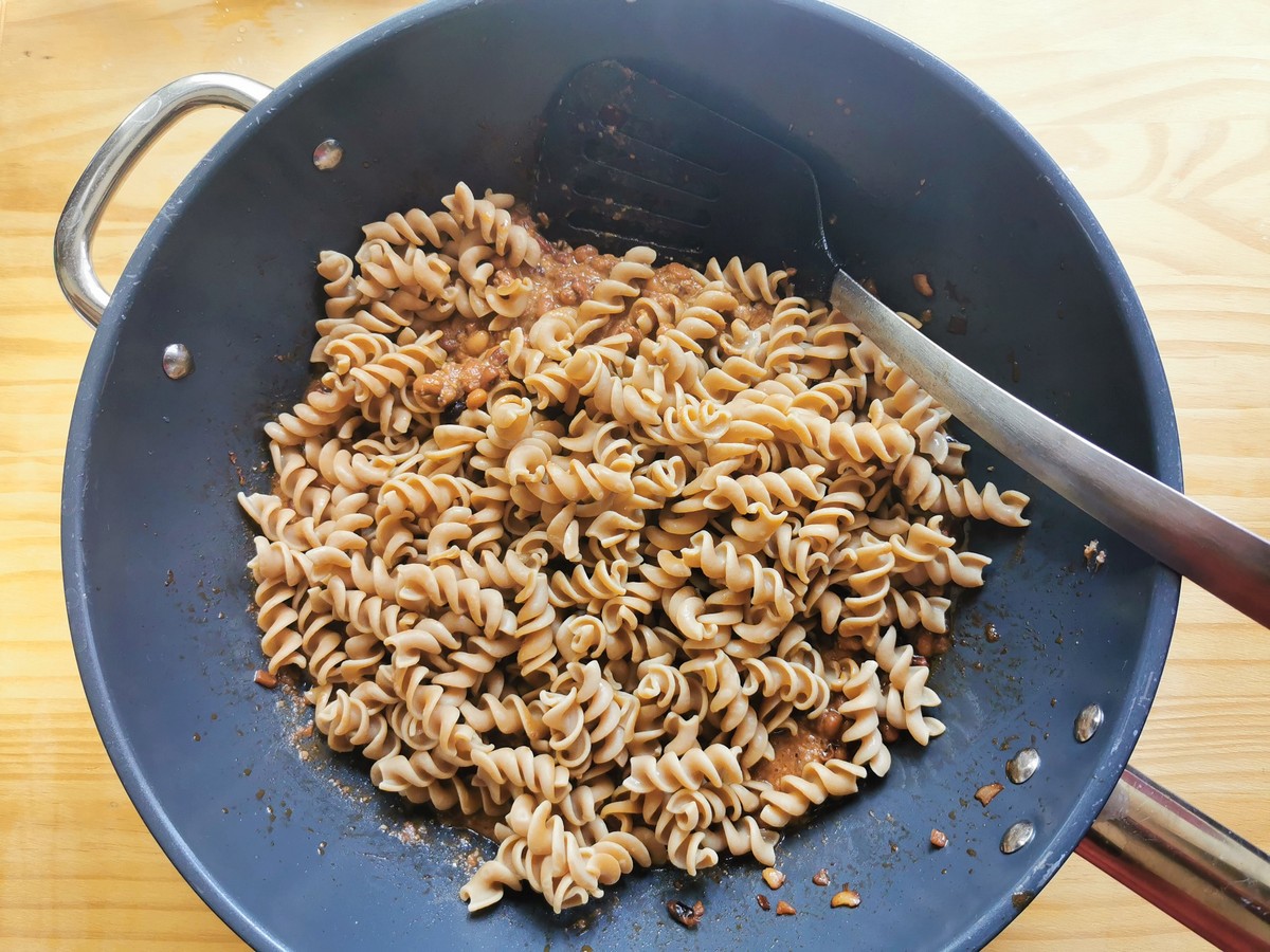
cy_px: 476
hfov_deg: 65.3
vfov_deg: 51.4
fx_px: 991
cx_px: 635
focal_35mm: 27
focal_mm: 5.56
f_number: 1.6
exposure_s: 1/100
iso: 80
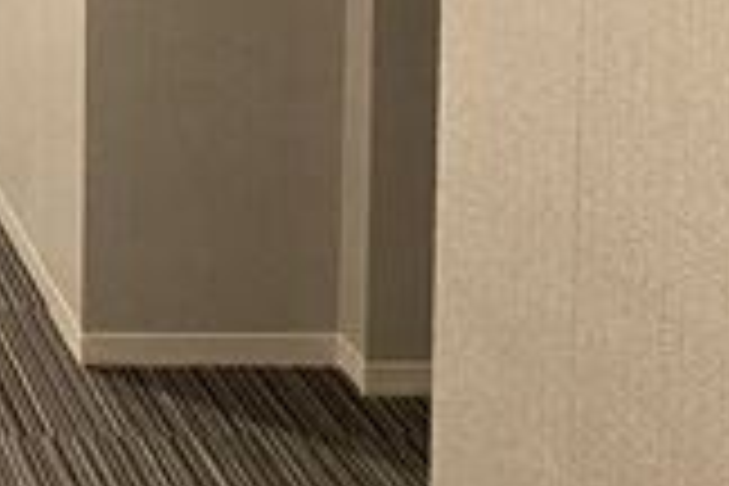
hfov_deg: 16.9
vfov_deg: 11.8
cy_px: -400
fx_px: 2167
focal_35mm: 107
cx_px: -432
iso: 500
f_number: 1.8
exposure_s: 1/25
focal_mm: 4.25
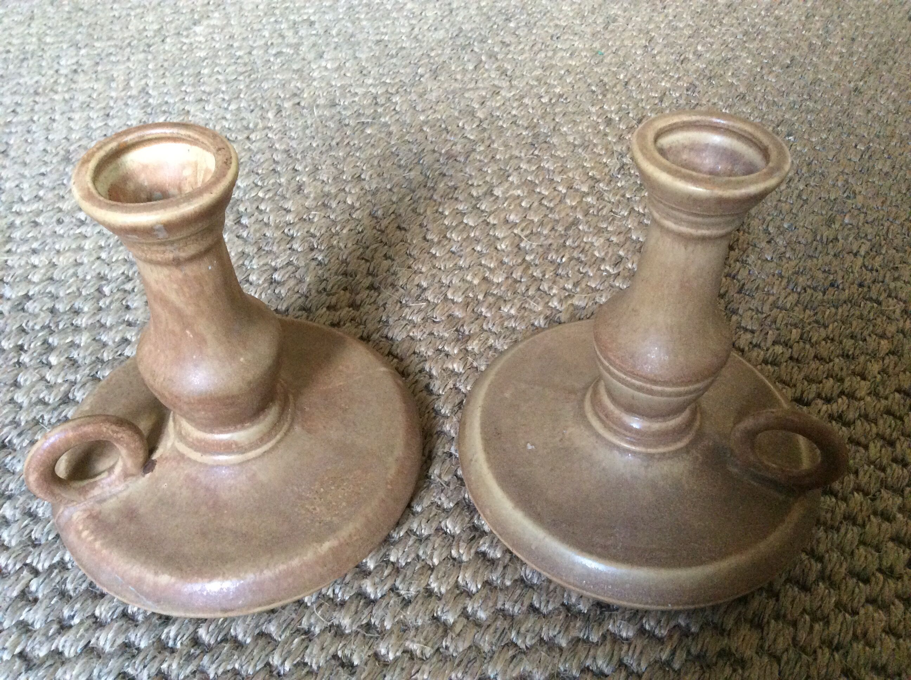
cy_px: 340
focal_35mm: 32
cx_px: 456
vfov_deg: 44.1
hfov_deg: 56.9
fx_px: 841
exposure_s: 1/25
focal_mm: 3.3
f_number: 2.4
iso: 250
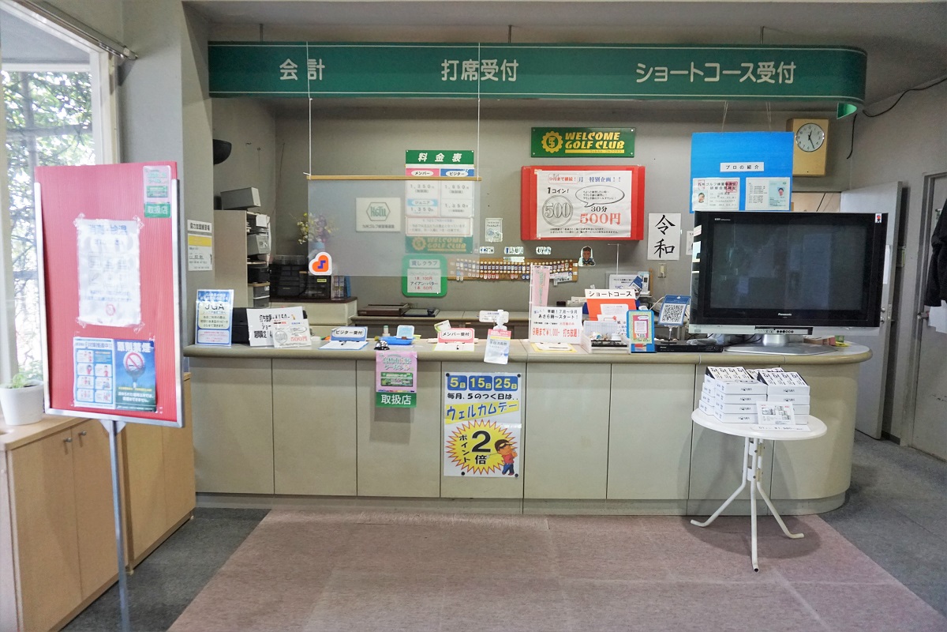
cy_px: 316
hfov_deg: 73.7
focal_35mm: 24
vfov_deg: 53.1
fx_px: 631
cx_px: 474
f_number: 4
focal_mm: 16
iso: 1250
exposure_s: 1/160
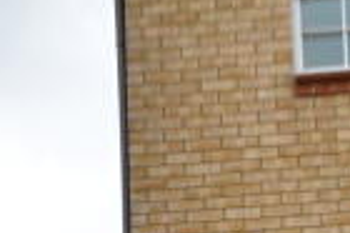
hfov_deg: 18.5
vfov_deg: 9.7
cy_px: 684
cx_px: 260
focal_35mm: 110
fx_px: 1068
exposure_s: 1/200
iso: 100
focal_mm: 10
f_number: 5
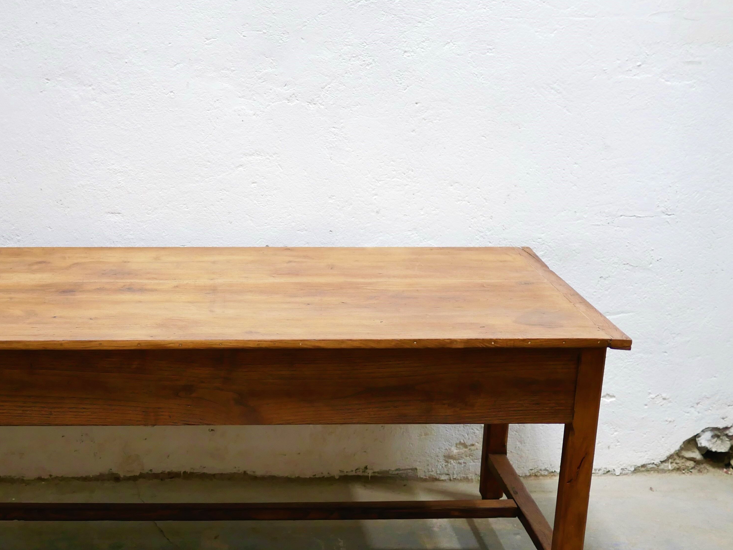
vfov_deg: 23.5
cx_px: 186
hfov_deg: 30.7
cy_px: 373
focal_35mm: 62
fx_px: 1313
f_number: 1.7
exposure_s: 1/60
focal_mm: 20
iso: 640
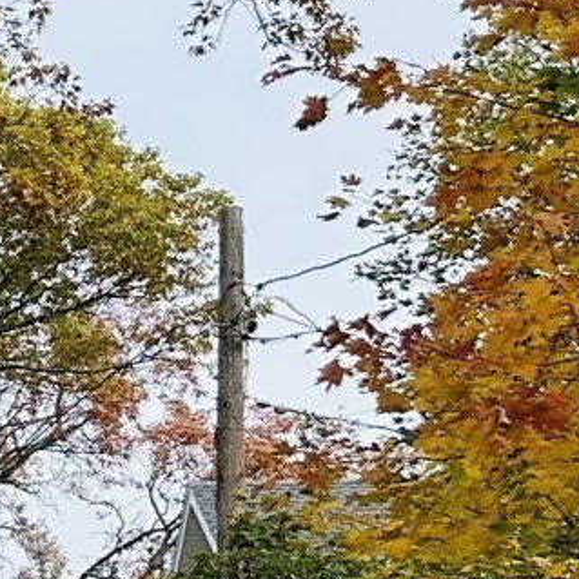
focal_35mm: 136
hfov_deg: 9.7
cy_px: 630
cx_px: -1178
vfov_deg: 12.6
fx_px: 2574
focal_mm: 6.86
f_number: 1.78
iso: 80
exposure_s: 1/1095
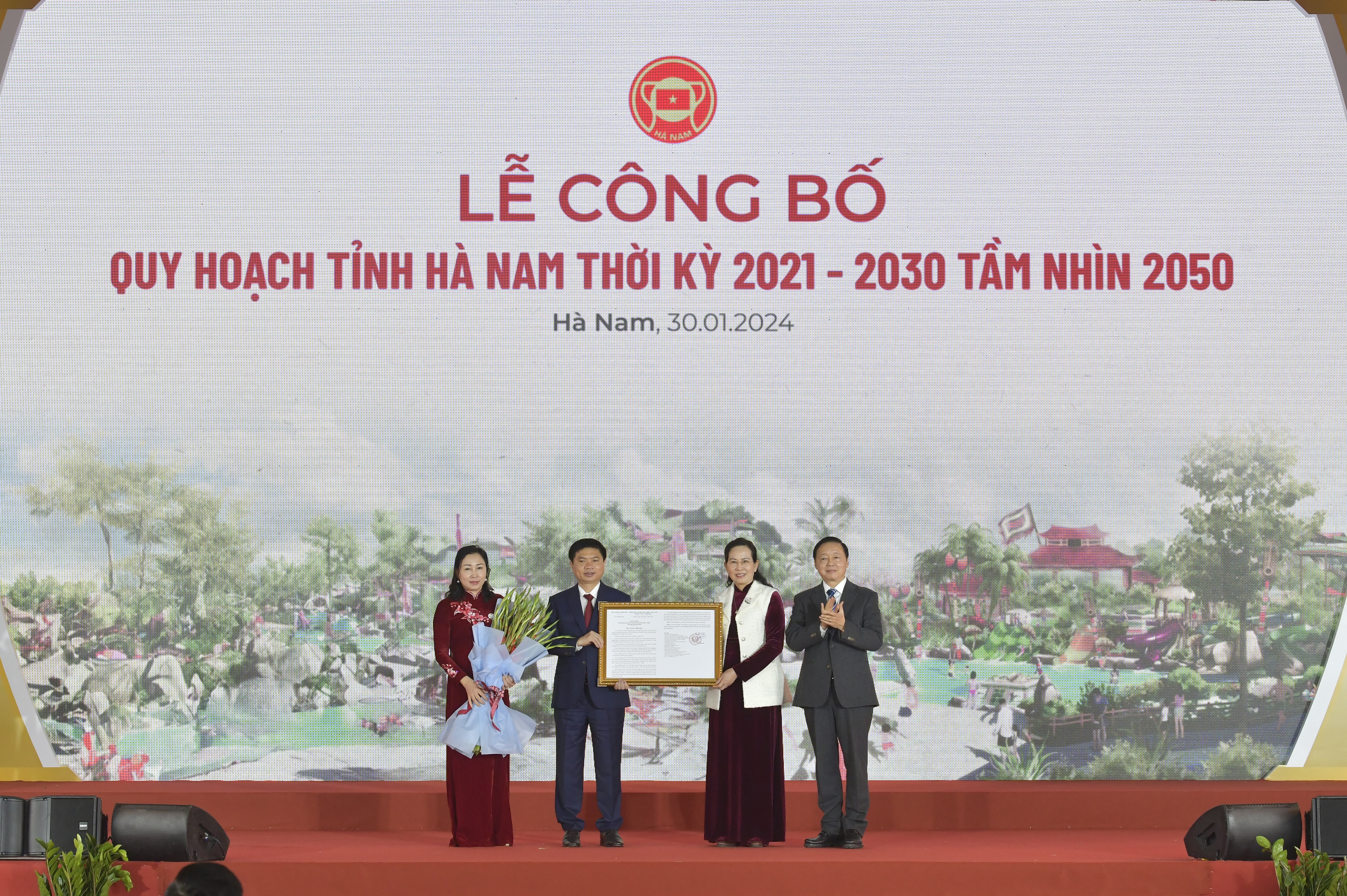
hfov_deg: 19.5
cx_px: 674
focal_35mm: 105
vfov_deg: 13.0
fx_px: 3927
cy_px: 448
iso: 1250
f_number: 8
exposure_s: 1/250
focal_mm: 70
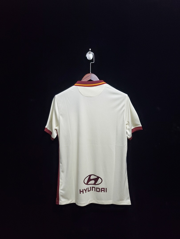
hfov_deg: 53.1
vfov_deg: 67.3
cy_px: 120
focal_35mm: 26
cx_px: 90
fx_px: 180
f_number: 1.5
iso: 500
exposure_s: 1/50
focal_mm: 4.3
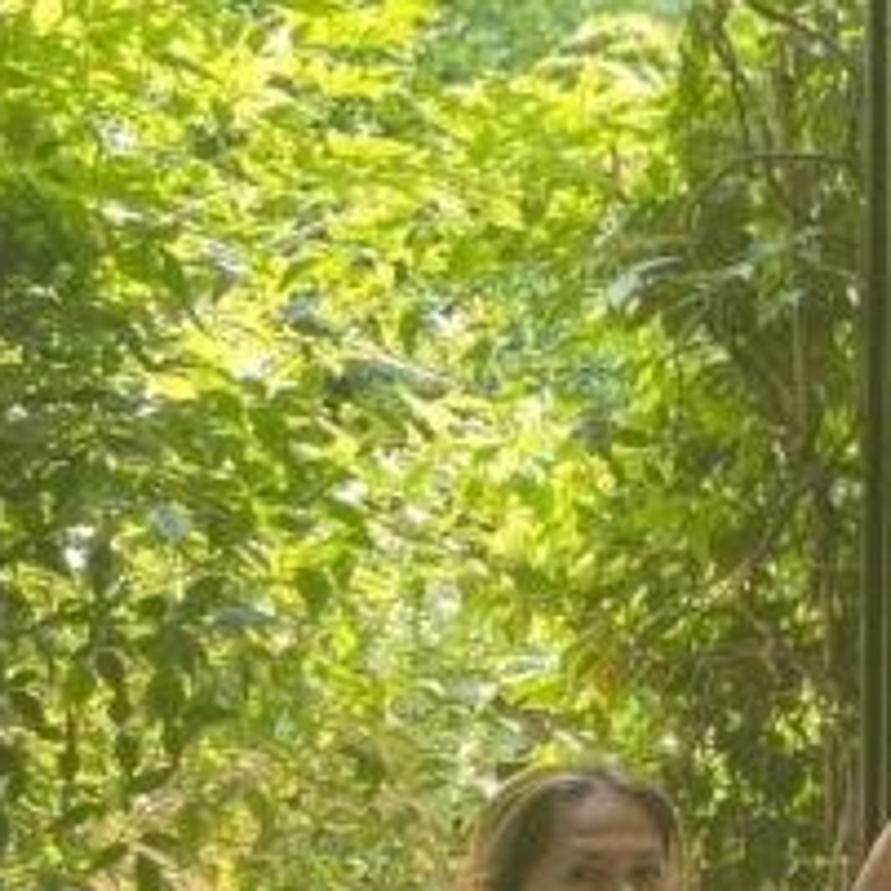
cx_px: 1605
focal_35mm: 88
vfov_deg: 19.6
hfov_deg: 16.5
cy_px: 665
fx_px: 2563
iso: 64
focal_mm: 5.1
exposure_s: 1/121
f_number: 1.6
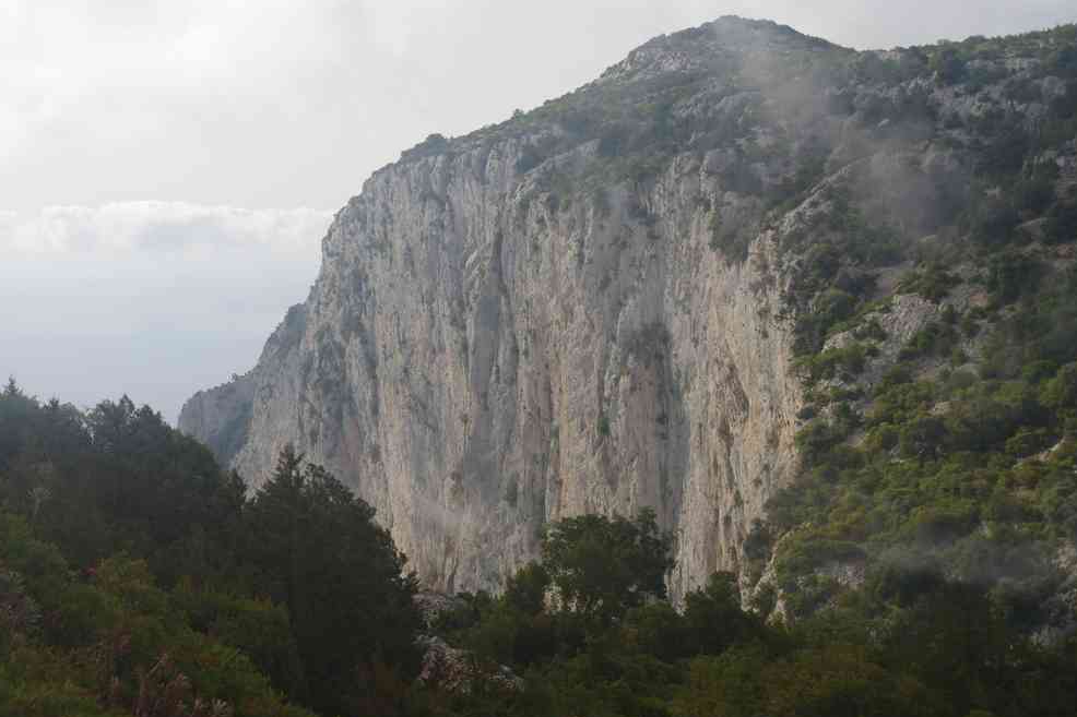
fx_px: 2273
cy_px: 362
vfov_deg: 17.9
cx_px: 537
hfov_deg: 26.7
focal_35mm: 76
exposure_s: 1/125
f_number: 11
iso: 200
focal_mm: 50
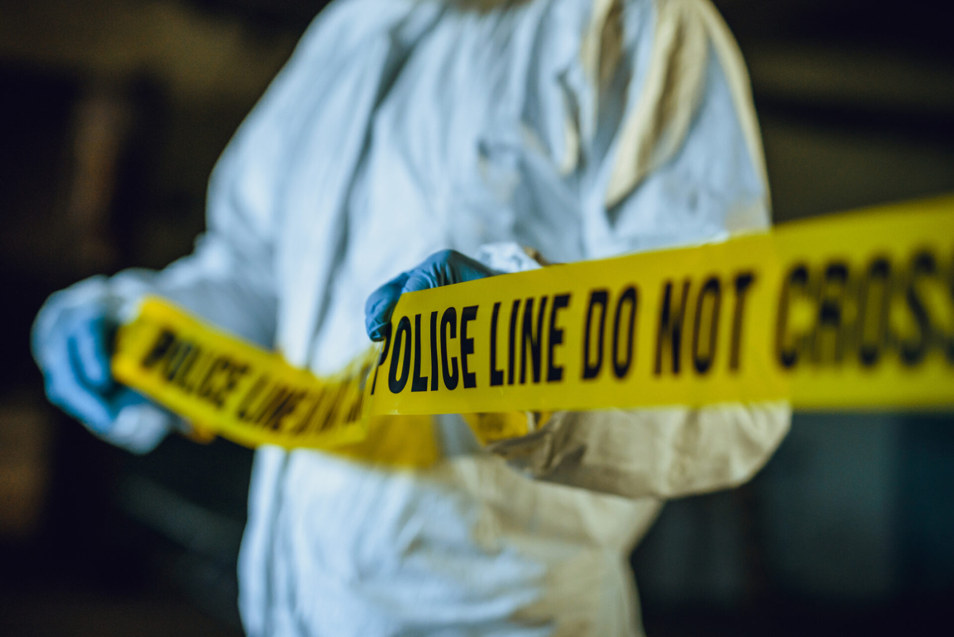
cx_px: 477
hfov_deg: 39.6
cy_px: 318
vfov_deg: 27.0
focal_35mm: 50
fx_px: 1326
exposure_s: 1/160
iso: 400
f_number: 1.8
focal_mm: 50
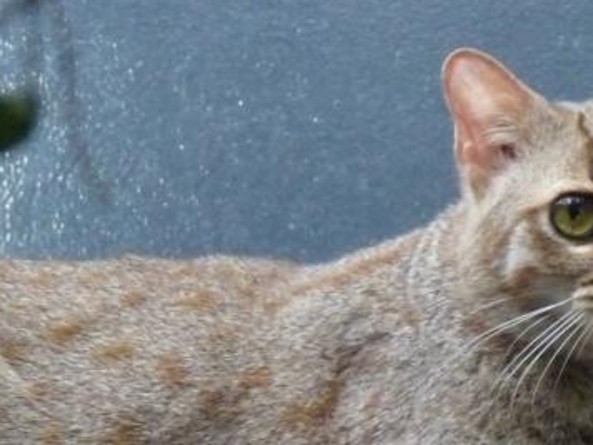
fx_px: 9353
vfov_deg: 2.7
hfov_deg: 3.6
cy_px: 438
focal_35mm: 546
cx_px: 198
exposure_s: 1/50
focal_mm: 30.5
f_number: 3.7
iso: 800
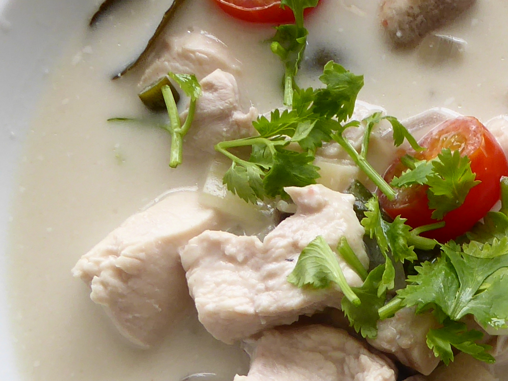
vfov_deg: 17.4
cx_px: 446
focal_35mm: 84
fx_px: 1233
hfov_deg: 22.8
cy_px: 306
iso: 100
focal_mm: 4.3
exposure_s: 1/60
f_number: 3.3
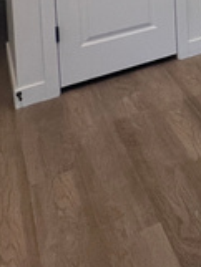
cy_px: -143
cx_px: 458
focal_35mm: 62
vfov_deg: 24.0
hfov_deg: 15.5
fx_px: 479
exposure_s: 1/120
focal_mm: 1.57
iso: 125
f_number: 1.8
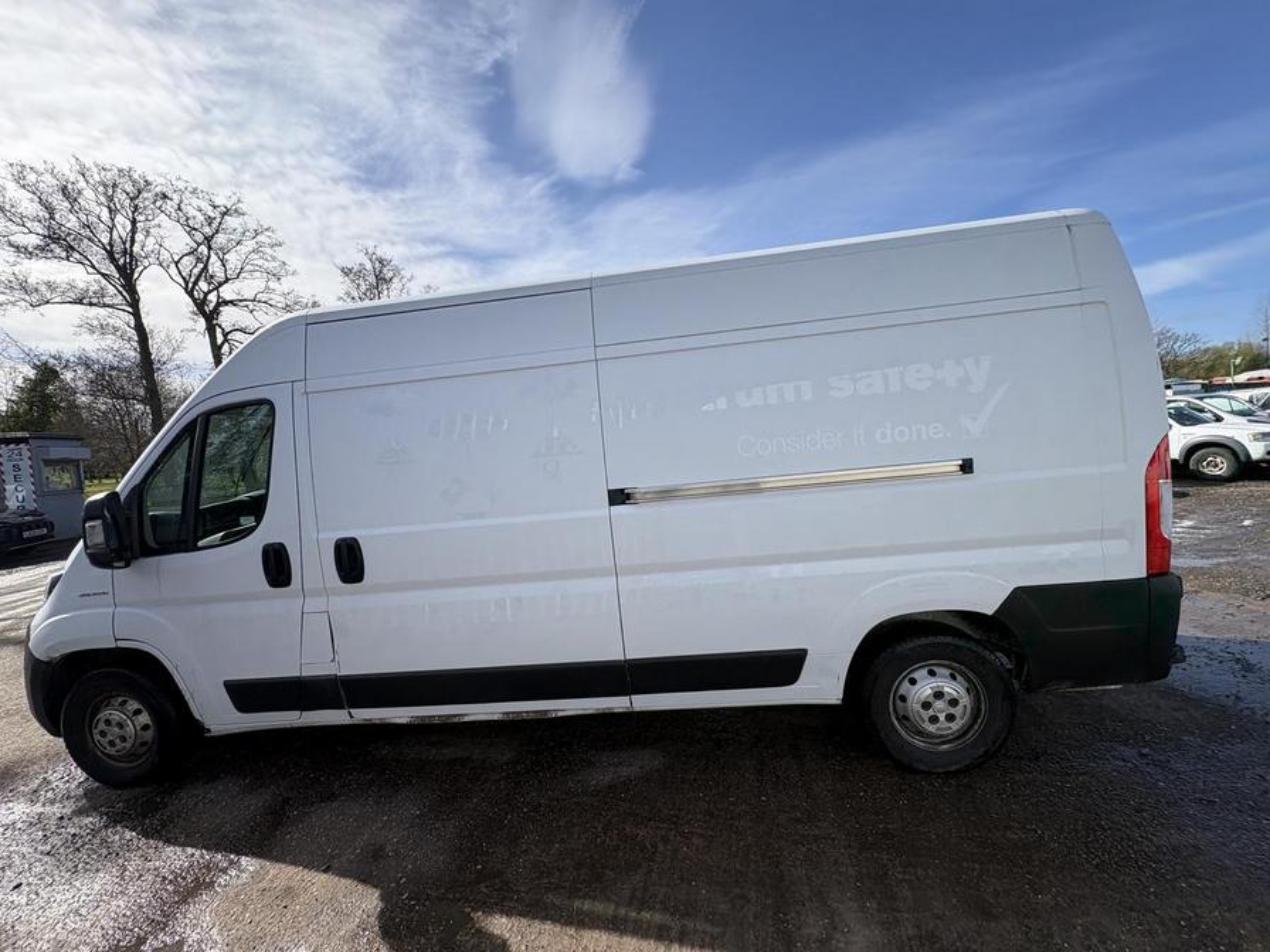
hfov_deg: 102.1
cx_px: 635
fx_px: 514
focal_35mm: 14
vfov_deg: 85.7
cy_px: 476
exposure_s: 1/1449
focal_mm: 2.22
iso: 50
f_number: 2.2
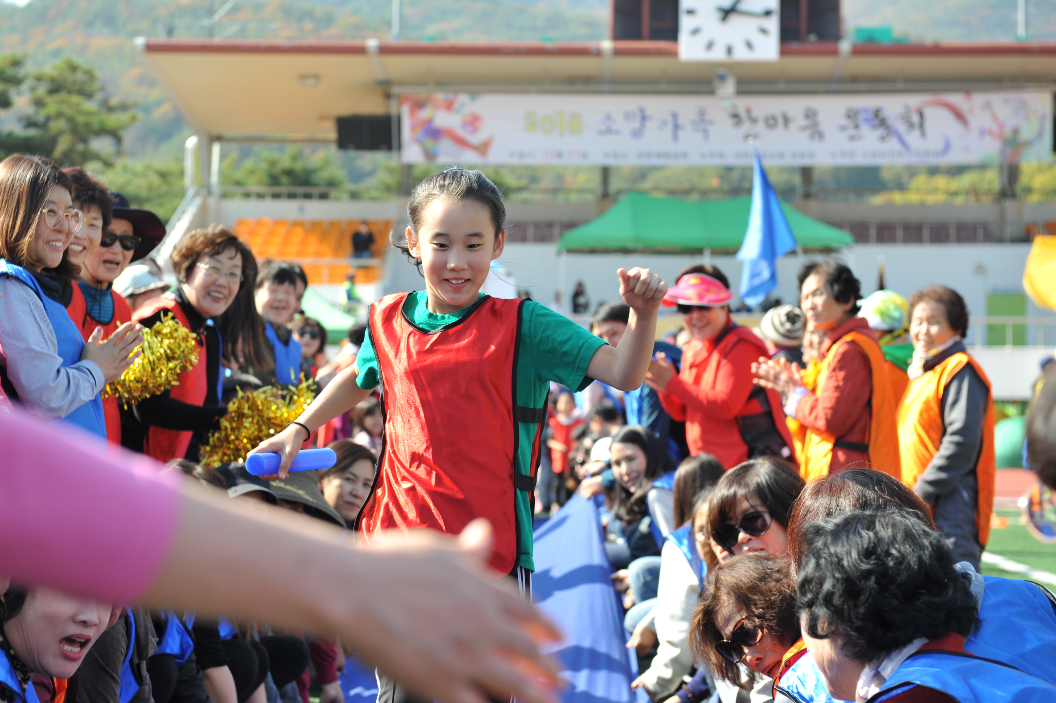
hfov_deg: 25.7
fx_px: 2316
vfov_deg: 17.2
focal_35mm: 79
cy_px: 312
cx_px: 471
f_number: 5
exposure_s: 1/400
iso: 200
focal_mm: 70
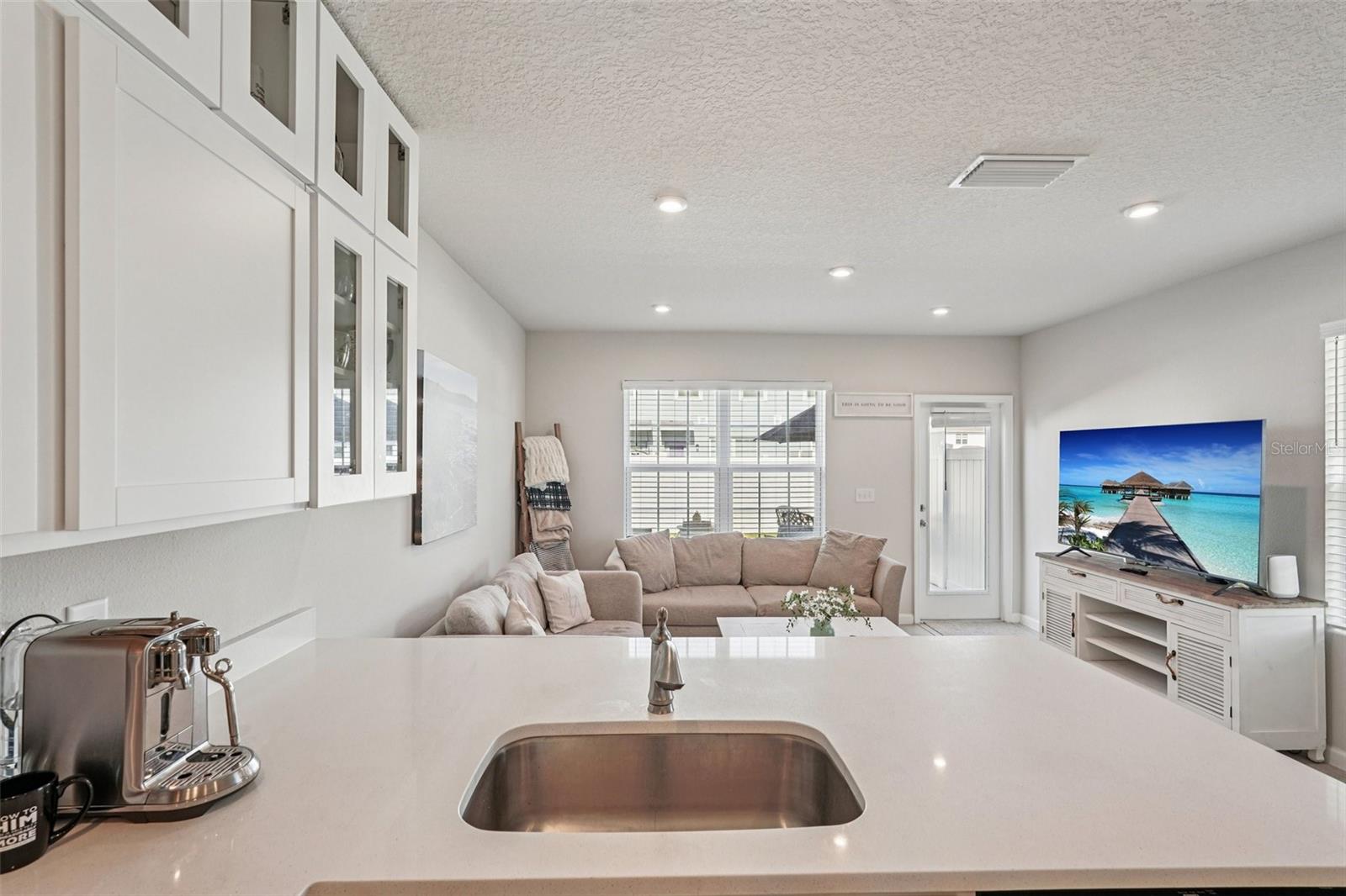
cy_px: 448
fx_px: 598
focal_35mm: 16
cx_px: 673
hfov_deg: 96.7
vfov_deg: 73.7
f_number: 8
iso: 400
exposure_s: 1/80
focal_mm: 16
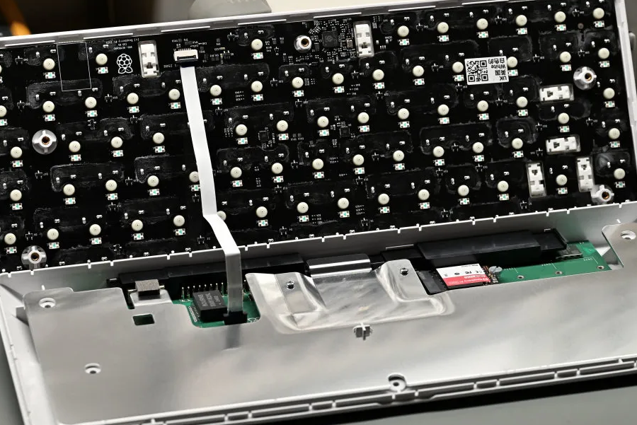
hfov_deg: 14.6
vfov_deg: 9.8
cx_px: 352
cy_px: 232
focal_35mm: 140
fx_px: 2478
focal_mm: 105
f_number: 9
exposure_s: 1/50
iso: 640
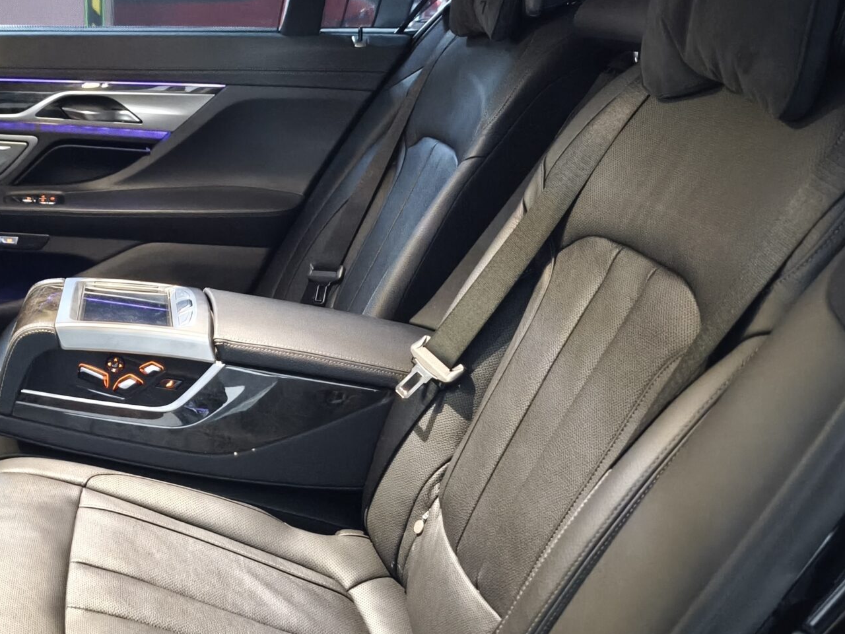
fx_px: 1123
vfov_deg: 31.5
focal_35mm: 46
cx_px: 213
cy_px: 356
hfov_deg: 40.1
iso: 8000
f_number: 1.6
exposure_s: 1/9.23
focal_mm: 6.57
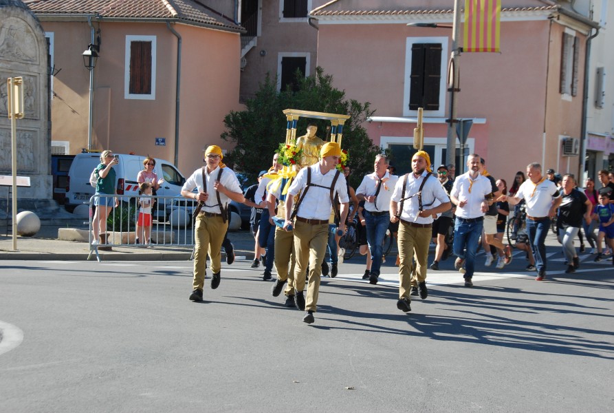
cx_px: 307
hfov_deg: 24.6
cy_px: 206
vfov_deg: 16.6
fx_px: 1410
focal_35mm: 82
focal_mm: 55
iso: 400
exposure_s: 1/320
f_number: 9
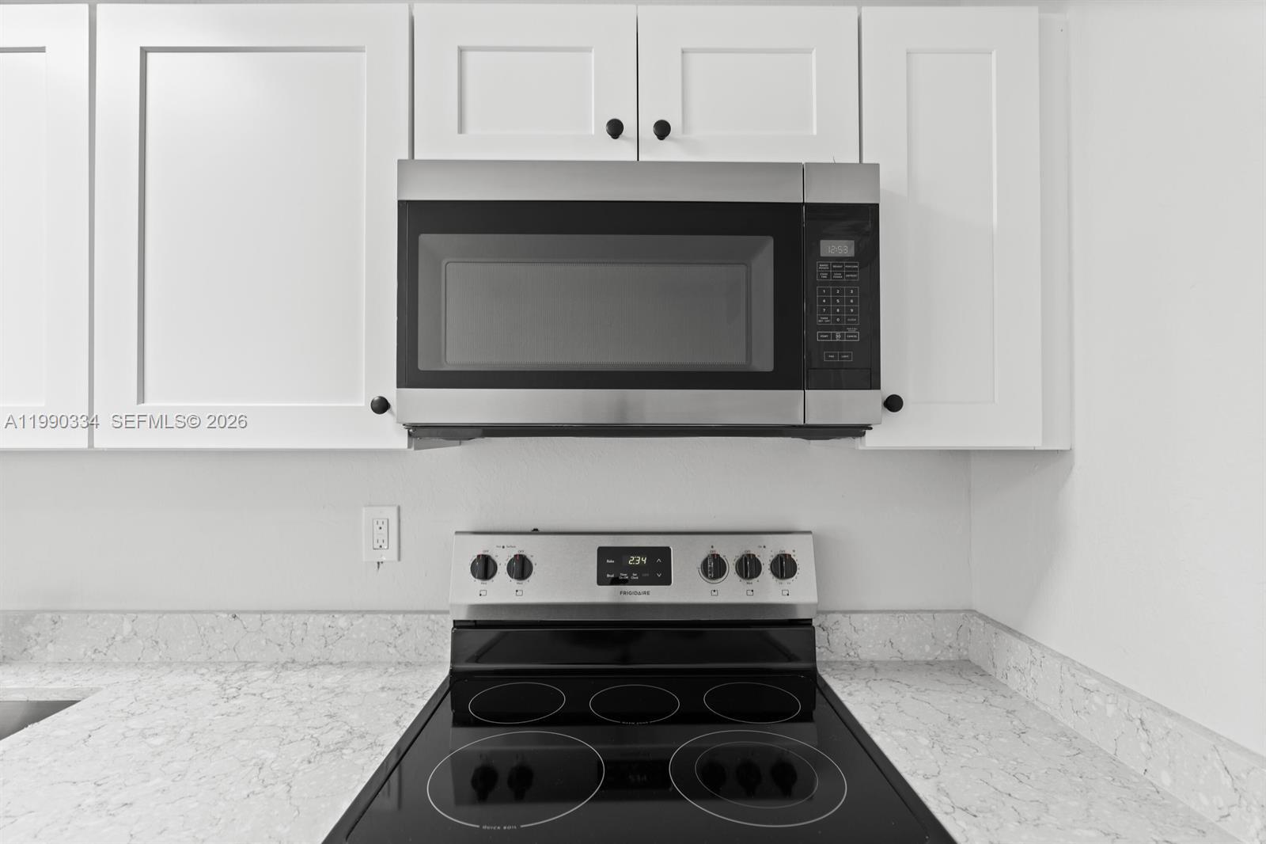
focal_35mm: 17
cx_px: 633
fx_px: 598
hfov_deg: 93.3
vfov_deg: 70.4
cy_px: 422
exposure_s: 1/1.25
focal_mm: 17
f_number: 2.8
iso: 100
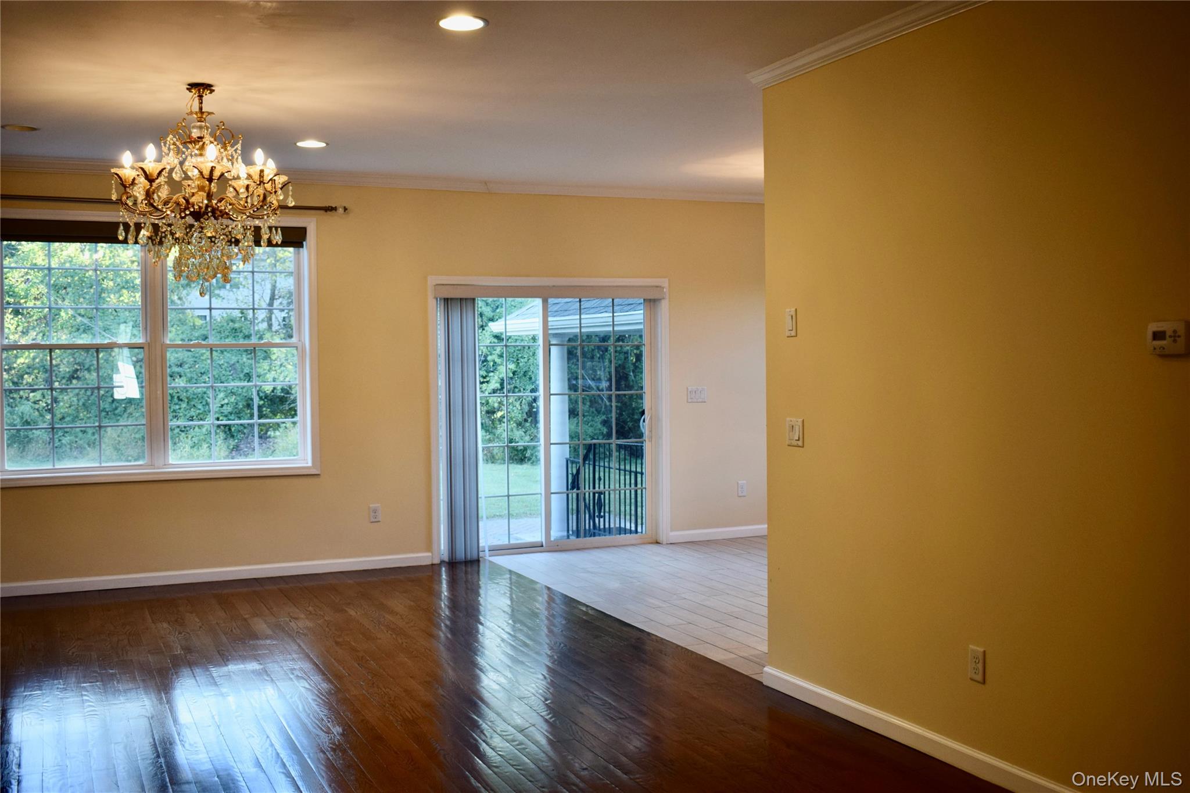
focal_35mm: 36
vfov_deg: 36.9
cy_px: 396
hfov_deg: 53.1
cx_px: 595
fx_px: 1190
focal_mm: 24
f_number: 4.5
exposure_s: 1/80
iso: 400
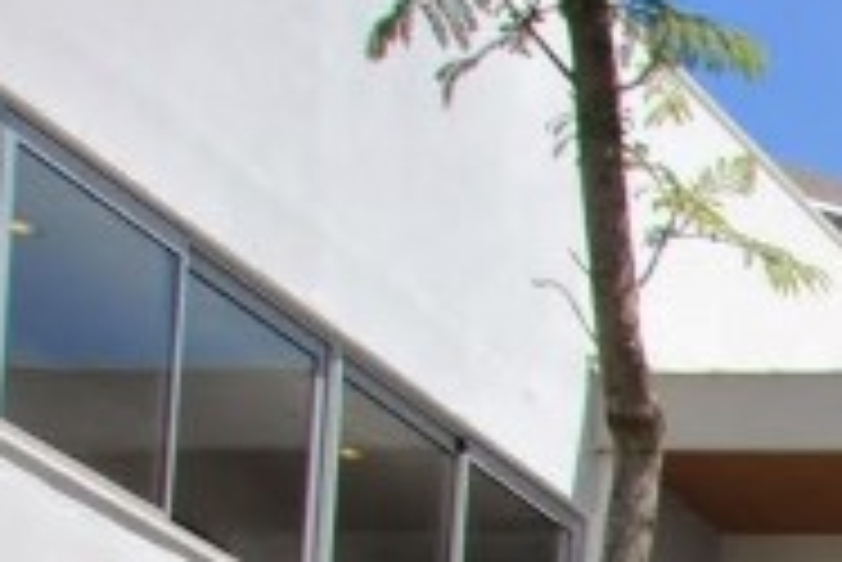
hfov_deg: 9.6
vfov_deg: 7.5
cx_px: 2537
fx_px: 3885
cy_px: 1569
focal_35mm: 166
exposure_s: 1/200
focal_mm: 18
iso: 100
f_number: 9
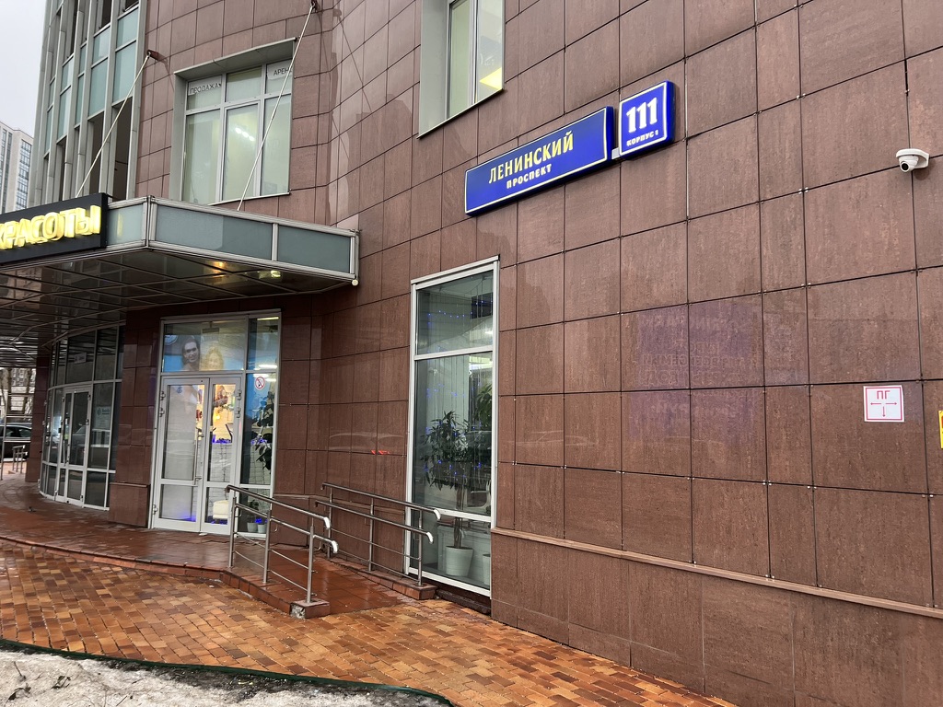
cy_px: 354
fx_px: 708
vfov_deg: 53.1
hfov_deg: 67.3
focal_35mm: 26
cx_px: 472
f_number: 1.5
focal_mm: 5.7
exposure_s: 1/60
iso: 160
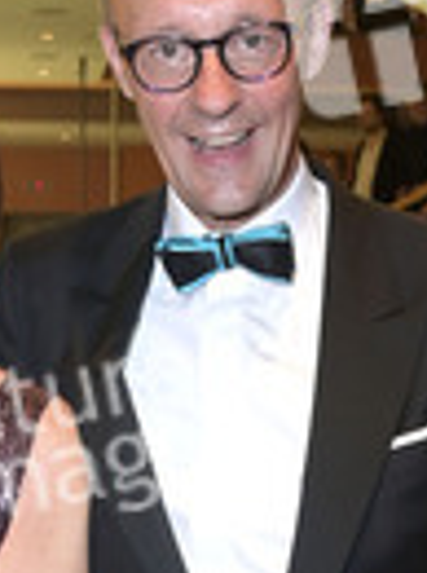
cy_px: 674
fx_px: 1172
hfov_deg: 20.5
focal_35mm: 71
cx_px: 110
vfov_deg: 25.0
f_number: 5.6
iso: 2500
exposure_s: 1/40
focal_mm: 24
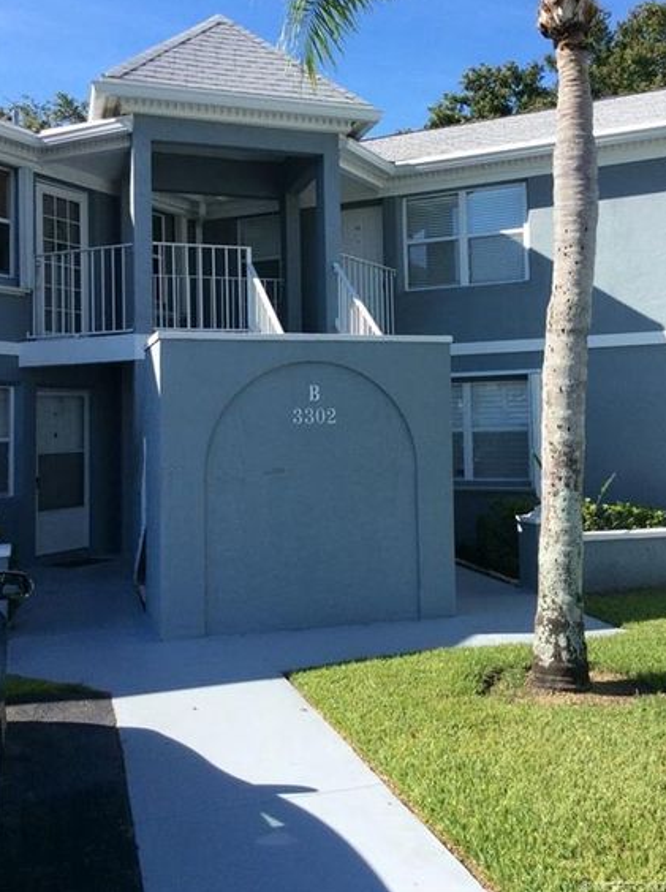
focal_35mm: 38
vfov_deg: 48.8
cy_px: 367
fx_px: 978
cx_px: 389
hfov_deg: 37.5
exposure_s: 1/1003
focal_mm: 3.3
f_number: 2.4
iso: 32
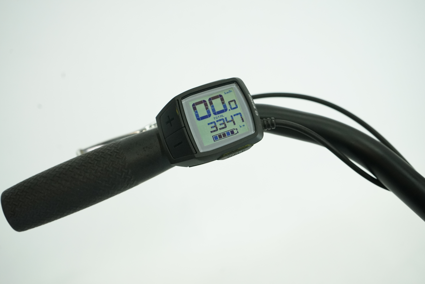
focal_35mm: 39
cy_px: 142
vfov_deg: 34.2
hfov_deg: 49.6
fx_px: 460
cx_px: 212
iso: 2500
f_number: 6.3
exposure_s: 1/200
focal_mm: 39
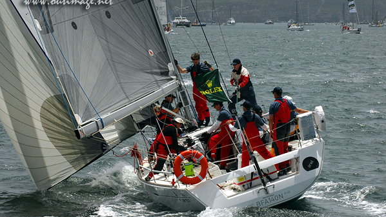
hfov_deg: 11.8
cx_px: 193
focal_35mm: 183
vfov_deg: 6.6
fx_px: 1873
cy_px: 108
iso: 400
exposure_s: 1/1000
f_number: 8.5
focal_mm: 116
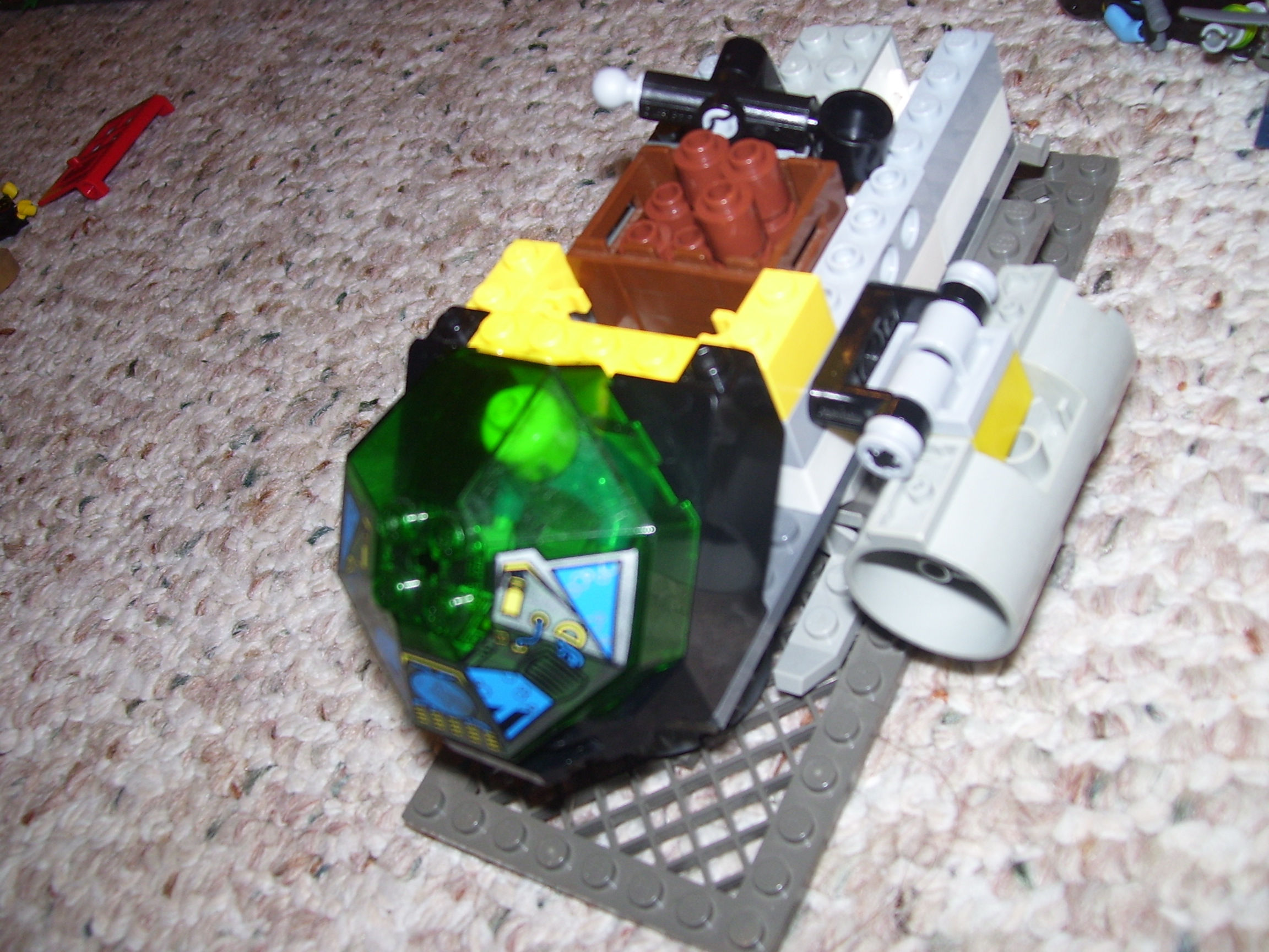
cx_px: 634
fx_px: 1320
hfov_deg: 51.4
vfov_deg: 39.7
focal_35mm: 36
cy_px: 476
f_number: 2.7
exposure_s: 1/60
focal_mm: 6
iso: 80
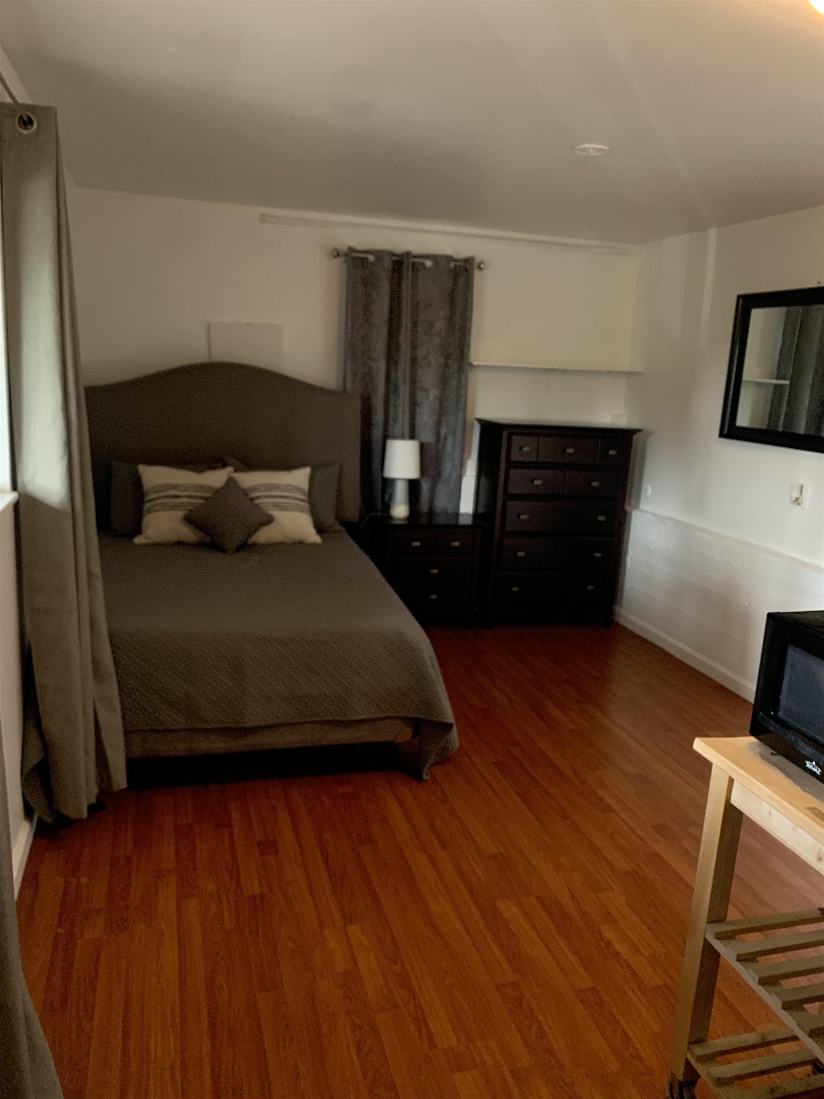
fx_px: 825
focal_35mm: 26
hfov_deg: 53.1
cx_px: 412
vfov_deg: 67.3
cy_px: 550
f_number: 1.8
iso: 100
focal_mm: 4.25
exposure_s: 1/121
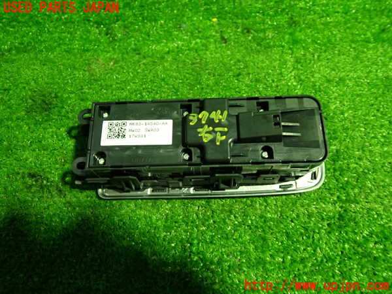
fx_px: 340
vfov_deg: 46.8
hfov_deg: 60.0
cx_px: 196
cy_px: 147
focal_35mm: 30
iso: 320
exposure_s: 1/30
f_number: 2.3
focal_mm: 5.4
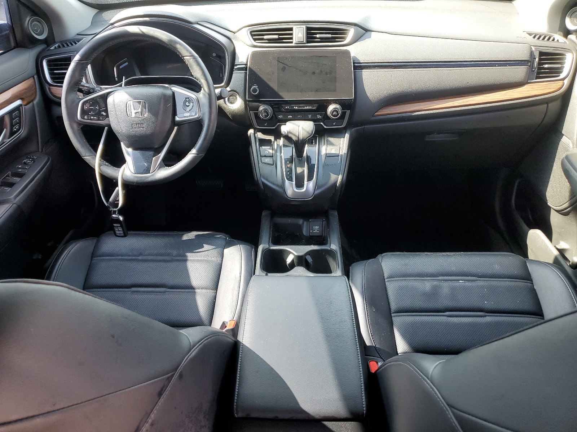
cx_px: 288
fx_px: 433
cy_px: 216
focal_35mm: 26
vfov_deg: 53.1
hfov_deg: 67.3
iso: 75
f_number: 1.5
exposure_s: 1/120
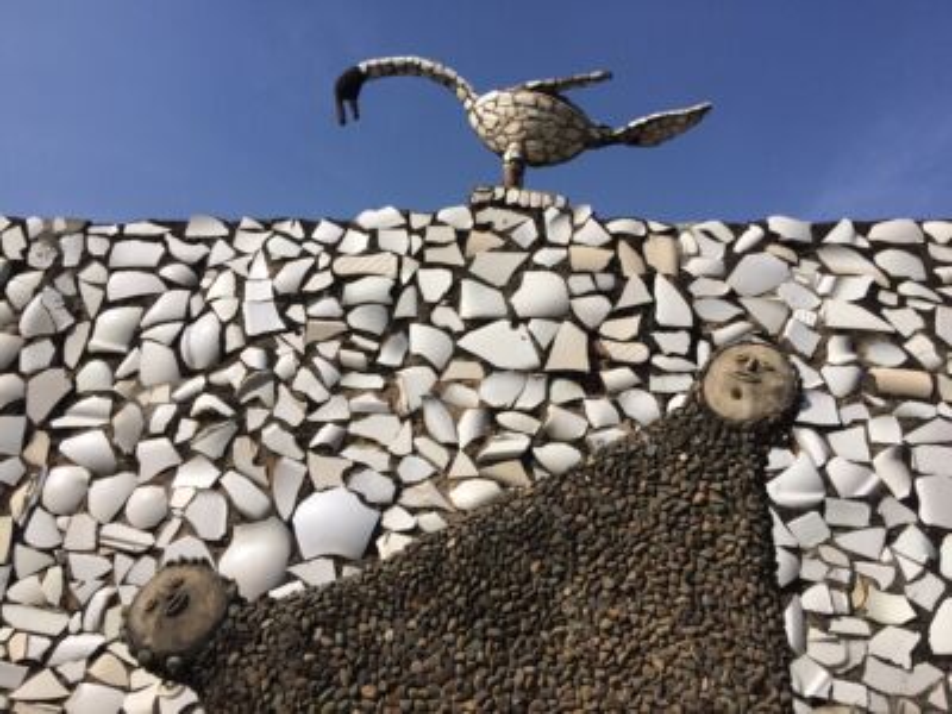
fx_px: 798
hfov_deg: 61.7
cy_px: 357
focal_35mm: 29
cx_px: 476
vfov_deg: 48.2
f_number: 2.2
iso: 32
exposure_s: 1/3731
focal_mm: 4.15
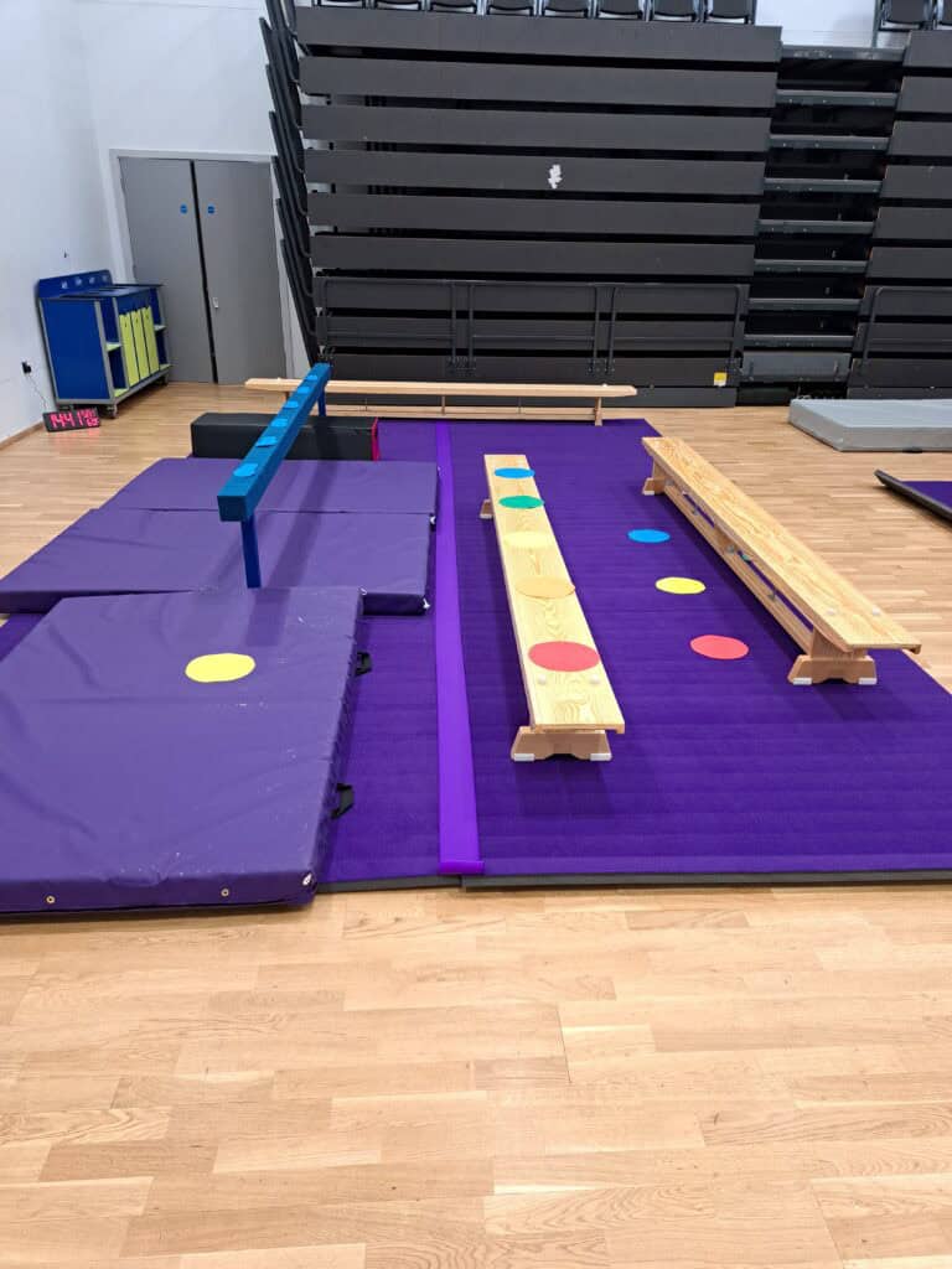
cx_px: 476
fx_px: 880
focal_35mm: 24
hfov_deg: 56.8
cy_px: 634
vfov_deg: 71.6
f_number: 1.8
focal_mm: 5.2
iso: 200
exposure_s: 1/50
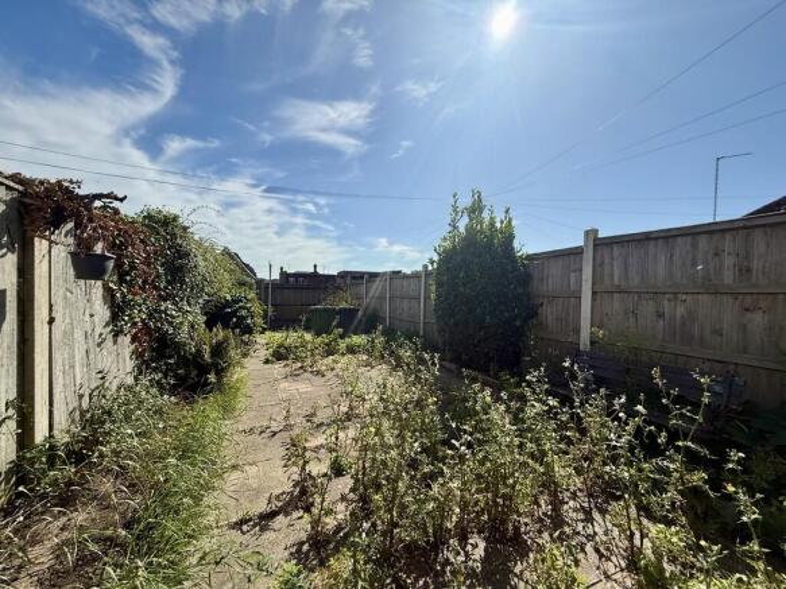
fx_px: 318
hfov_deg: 102.1
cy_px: 294
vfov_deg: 85.7
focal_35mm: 14
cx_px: 393
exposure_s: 1/3663
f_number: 2.2
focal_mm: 2.22
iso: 50
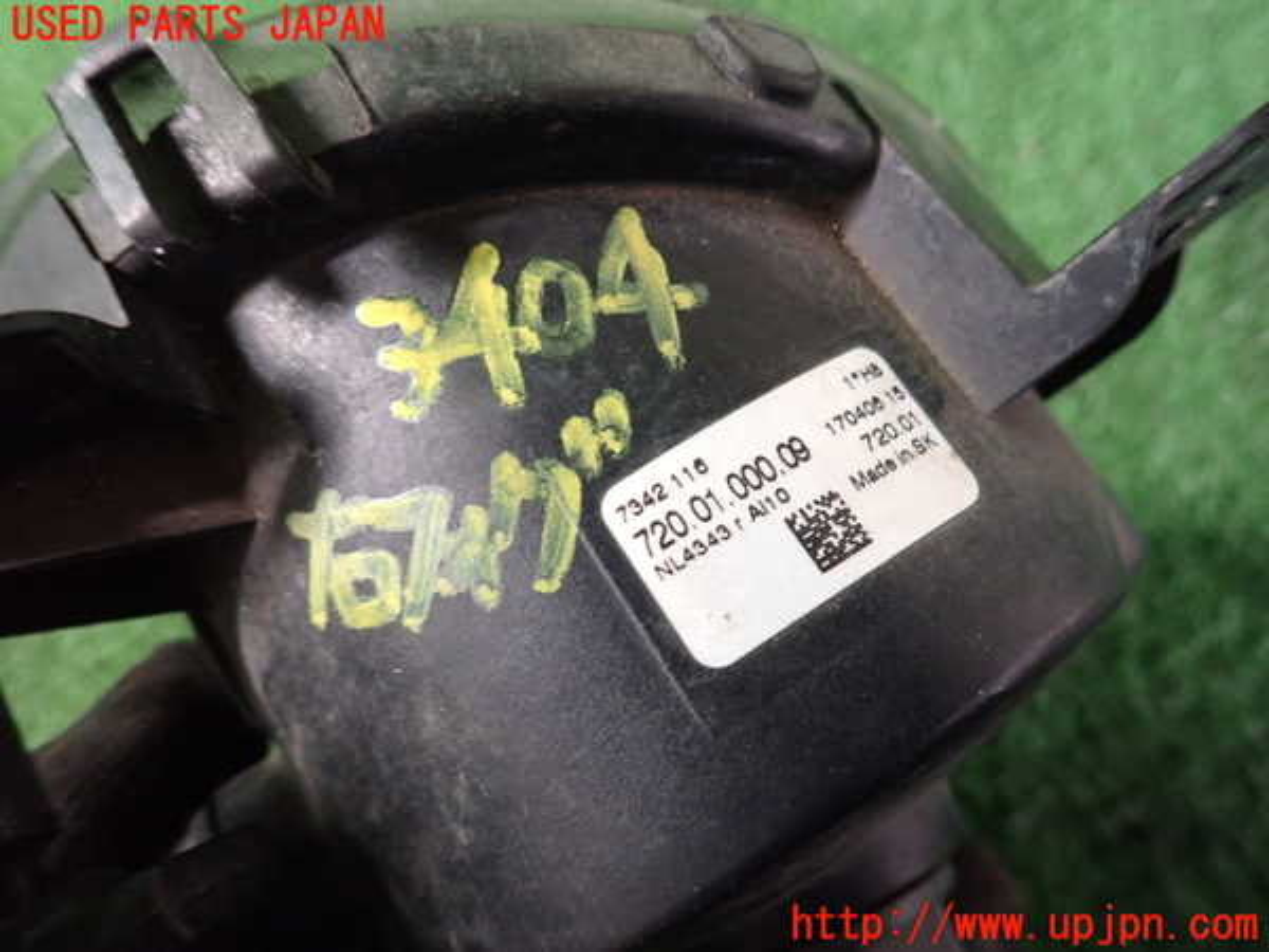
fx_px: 916
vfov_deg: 54.9
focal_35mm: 25
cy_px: 476
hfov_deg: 69.4
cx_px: 634
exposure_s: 1/30
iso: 800
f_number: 2
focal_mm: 4.5
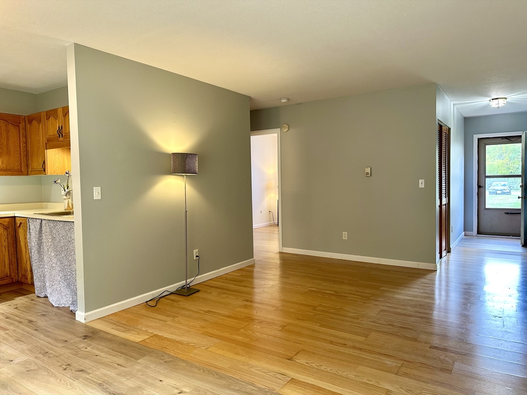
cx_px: 264
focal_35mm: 24
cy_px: 198
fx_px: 365
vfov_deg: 56.8
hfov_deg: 71.6
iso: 125
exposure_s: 1/60
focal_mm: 6.86
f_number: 1.78
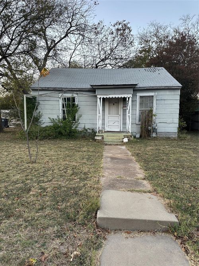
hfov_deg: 56.8
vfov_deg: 71.6
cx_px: 100
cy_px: 133
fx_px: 184
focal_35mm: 24
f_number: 1.78
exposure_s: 1/121
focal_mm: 6.86
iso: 125
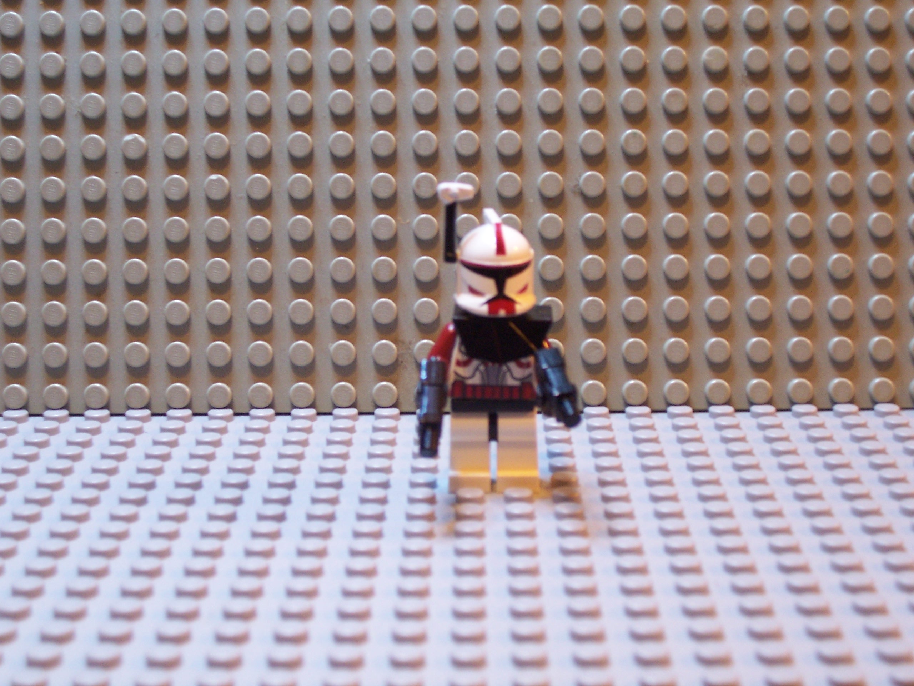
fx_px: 1743
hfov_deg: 29.4
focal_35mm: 66
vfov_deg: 22.3
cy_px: 343
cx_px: 457
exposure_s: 1/4
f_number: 4
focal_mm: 10.8
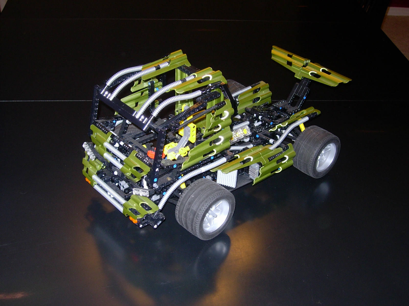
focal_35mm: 51
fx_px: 603
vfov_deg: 28.6
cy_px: 153
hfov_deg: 37.5
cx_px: 204
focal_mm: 10.6
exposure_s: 1/69.7
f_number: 3.2
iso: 86
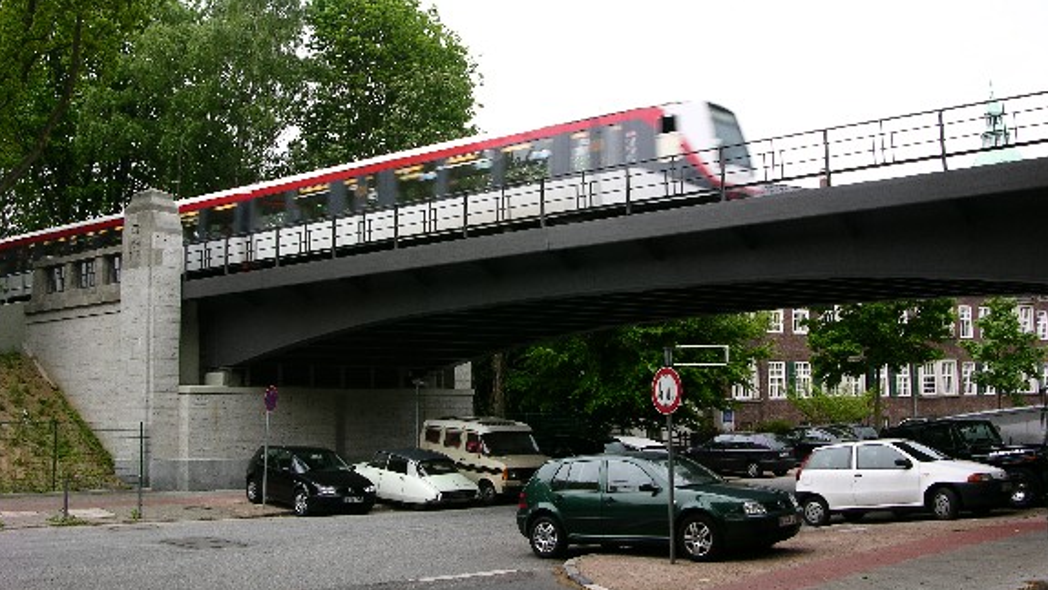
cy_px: 267
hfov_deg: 51.6
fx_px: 1084
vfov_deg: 30.4
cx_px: 521
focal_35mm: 39
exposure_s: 1/66
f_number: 5.6
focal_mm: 8.9
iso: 50
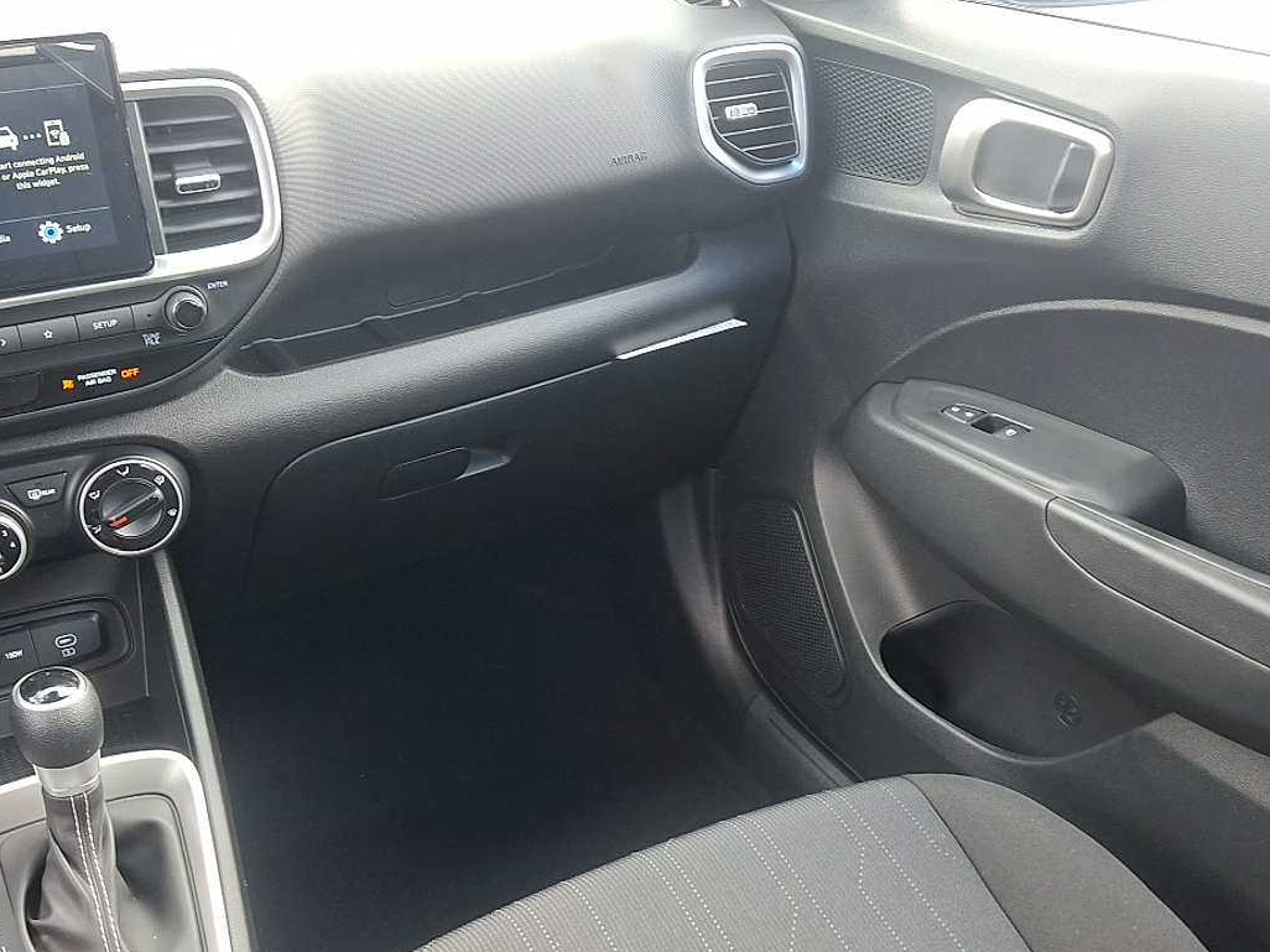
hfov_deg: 47.8
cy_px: 592
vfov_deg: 36.6
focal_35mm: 39
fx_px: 1431
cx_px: 597
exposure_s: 1/30
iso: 27
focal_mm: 4.69
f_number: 1.8
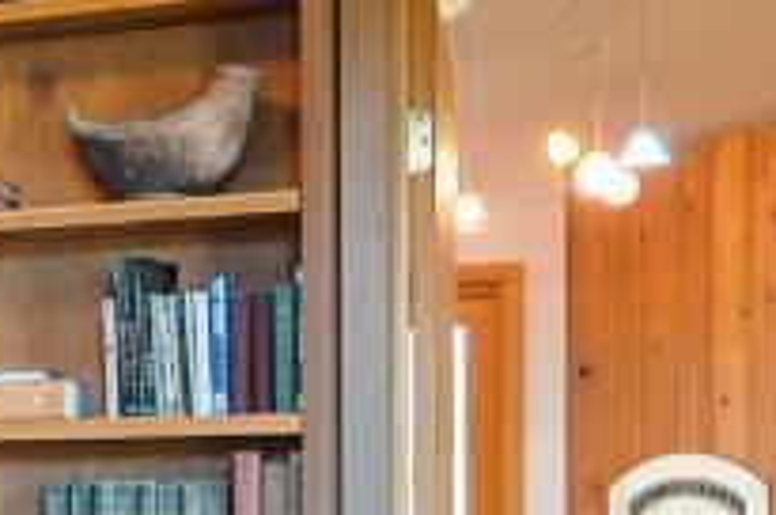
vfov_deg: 12.3
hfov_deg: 14.4
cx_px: -912
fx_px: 2367
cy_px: 530
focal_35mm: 110
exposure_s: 1/8
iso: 400
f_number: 4
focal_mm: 10
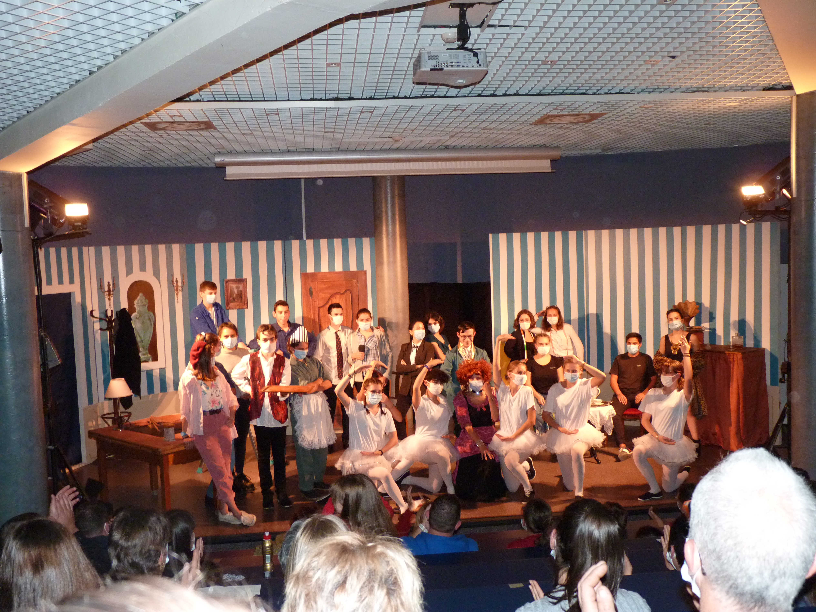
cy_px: 306
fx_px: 849
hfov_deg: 51.4
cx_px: 408
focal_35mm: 36
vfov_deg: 39.7
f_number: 3
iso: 320
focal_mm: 6.4
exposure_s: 1/30
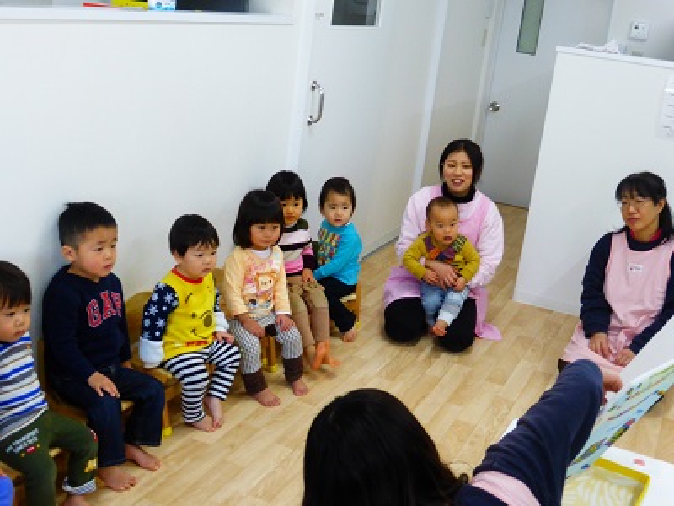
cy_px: 253
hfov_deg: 42.9
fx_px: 857
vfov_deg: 32.9
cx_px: 337
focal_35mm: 44
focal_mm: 7.9
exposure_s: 1/60
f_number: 4.1
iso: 400
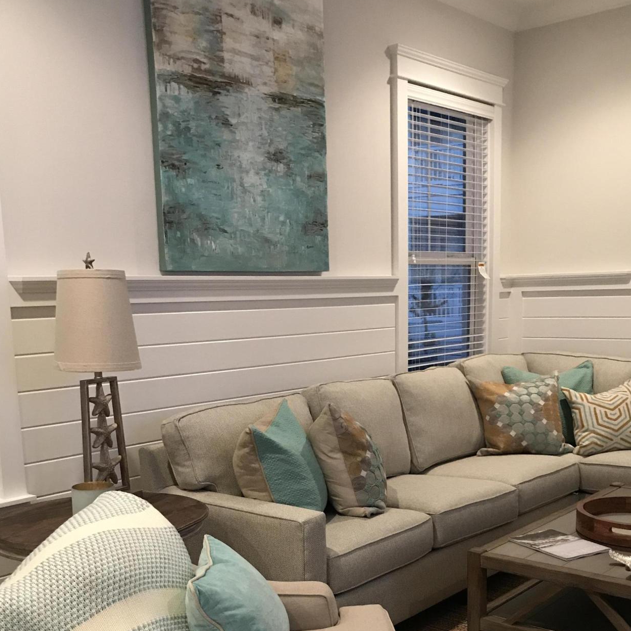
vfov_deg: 40.9
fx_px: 825
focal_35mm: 40
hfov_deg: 41.8
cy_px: 453
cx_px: 331
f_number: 1.8
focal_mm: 3.99
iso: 80
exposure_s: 1/15
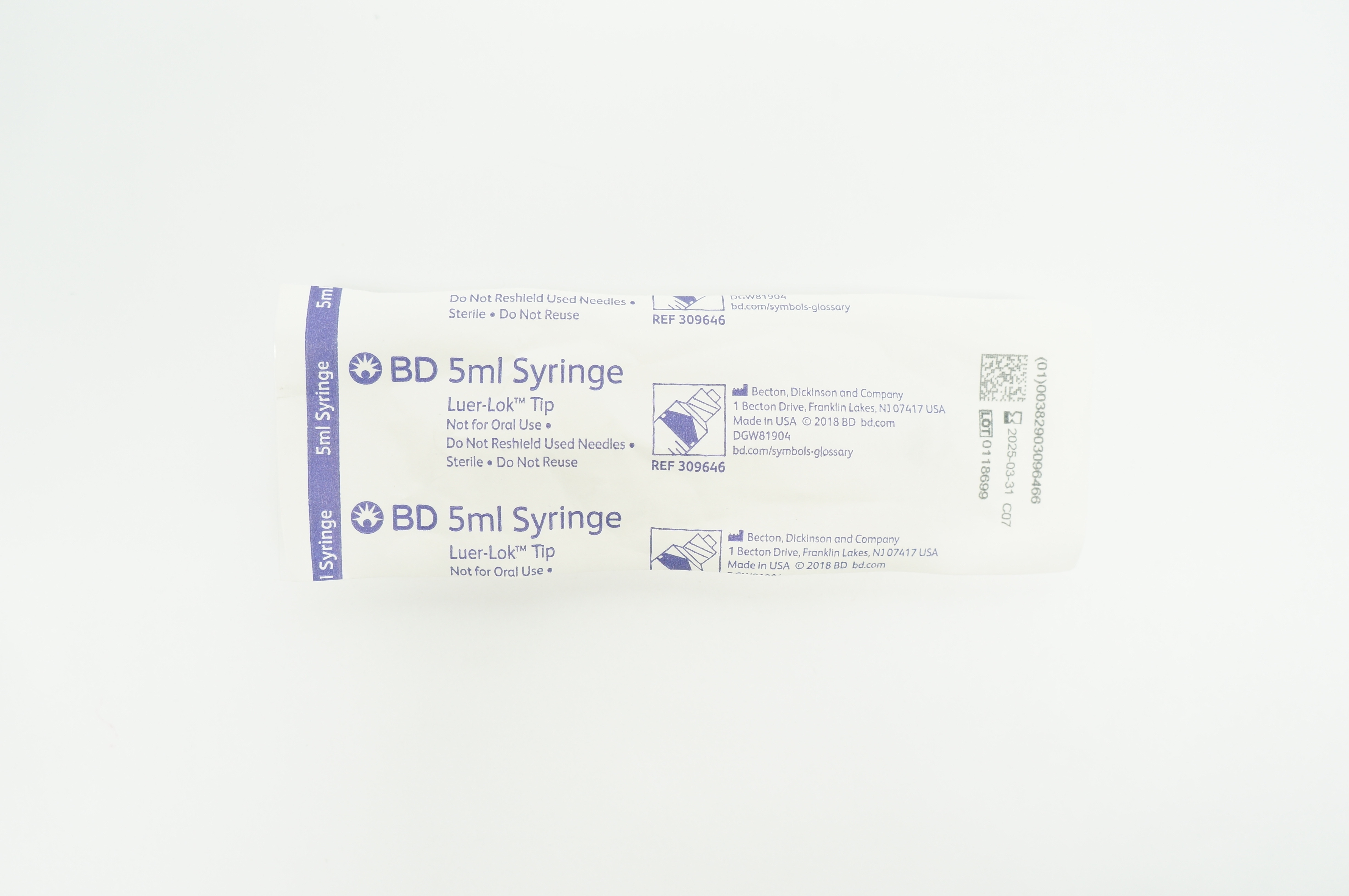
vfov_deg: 47.8
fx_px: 1011
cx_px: 674
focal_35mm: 27
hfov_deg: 67.4
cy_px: 448
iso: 400
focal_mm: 18
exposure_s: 1/50
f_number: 5
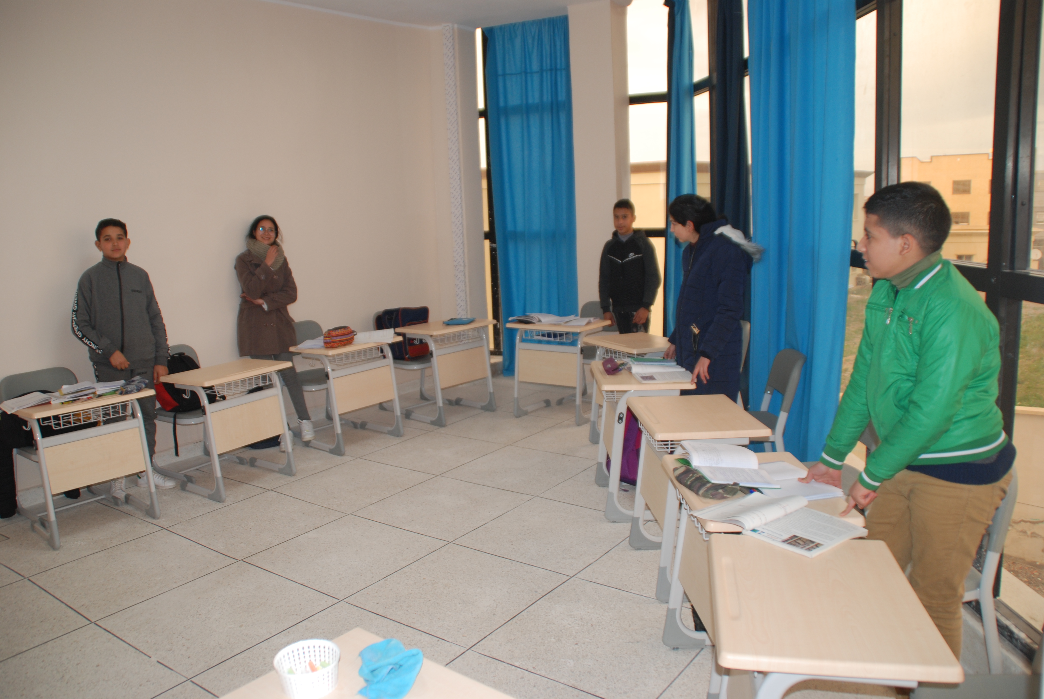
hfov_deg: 67.3
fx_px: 784
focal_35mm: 27
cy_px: 350
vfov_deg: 48.0
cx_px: 522
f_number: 3.5
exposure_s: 1/60
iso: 200
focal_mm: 18
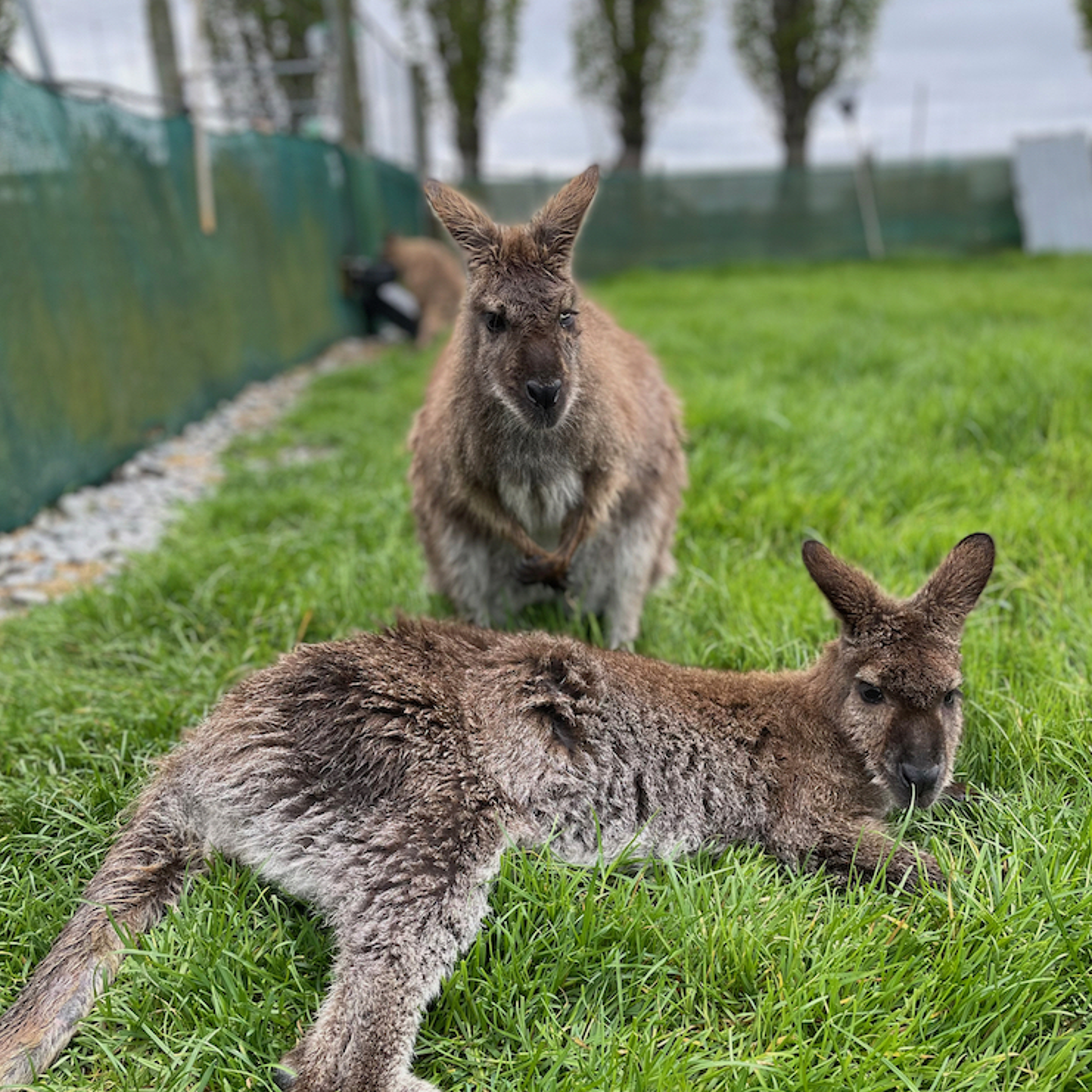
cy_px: 697
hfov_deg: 52.5
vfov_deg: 51.9
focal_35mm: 31
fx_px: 1106
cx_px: 548
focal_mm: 4.2
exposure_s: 1/678
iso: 50
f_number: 1.6
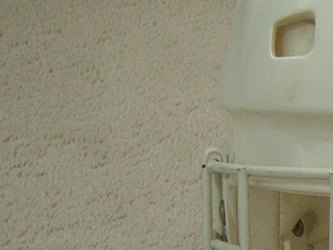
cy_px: 201
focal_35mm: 124
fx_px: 1193
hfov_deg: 14.9
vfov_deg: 11.9
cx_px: 486
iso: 100
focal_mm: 5.8
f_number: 2.8
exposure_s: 1/15
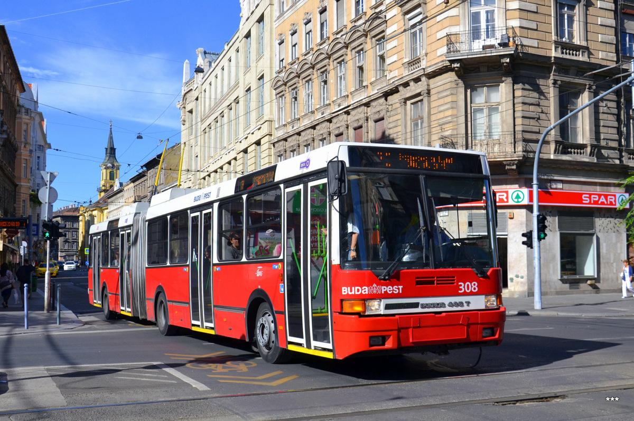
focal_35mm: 33
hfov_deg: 57.3
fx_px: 580
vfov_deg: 39.9
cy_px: 210
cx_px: 317
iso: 400
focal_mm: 22
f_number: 6.3
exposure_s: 1/1600
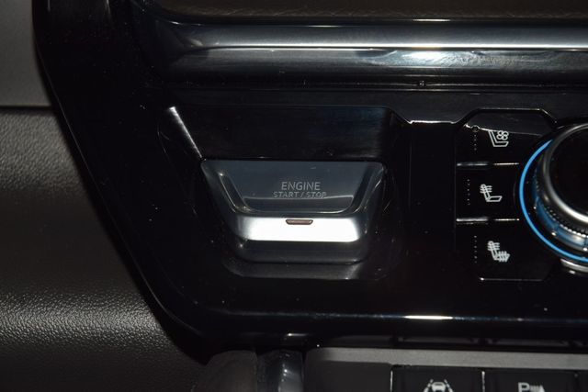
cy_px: 196
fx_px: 1715
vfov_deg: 13.0
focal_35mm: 105
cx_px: 294
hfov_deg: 19.5
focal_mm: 70
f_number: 8
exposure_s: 1/125
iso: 100
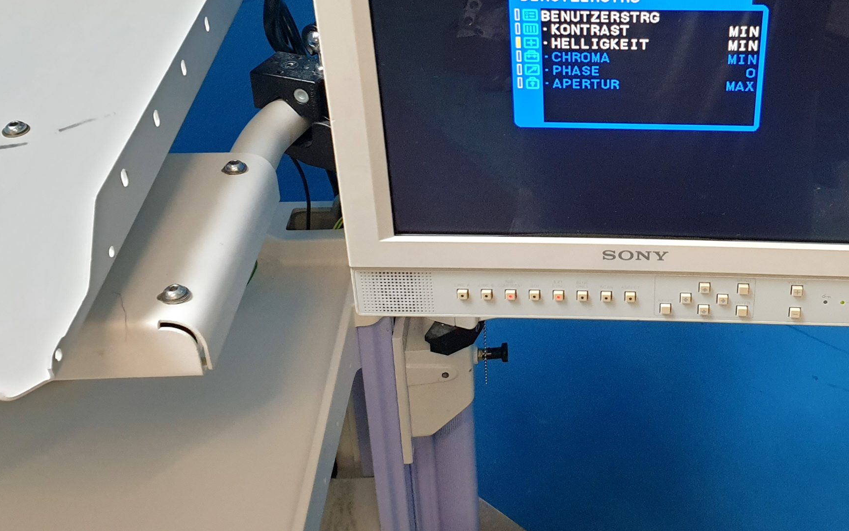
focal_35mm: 41
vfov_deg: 30.6
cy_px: 115
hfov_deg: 46.9
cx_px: 611
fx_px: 949
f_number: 2.4
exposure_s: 1/50
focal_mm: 4.3
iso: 320
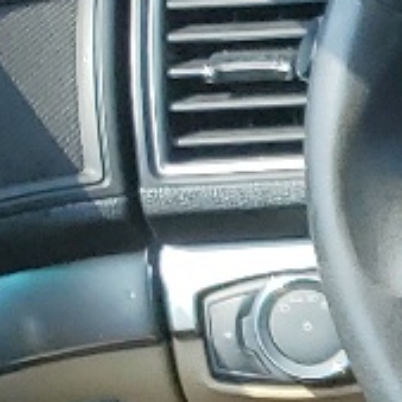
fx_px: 2851
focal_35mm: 217
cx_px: 1722
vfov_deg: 7.5
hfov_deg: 6.3
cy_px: 1011
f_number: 1.5
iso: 50
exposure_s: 1/556
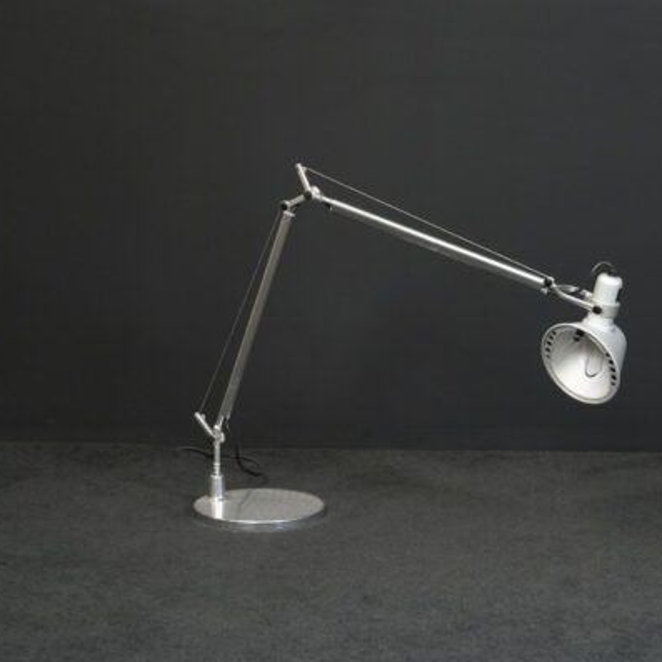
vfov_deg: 19.3
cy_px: 330
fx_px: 1947
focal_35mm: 90
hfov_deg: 19.3
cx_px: 424
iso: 5000
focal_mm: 70
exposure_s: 1/160
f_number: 7.1
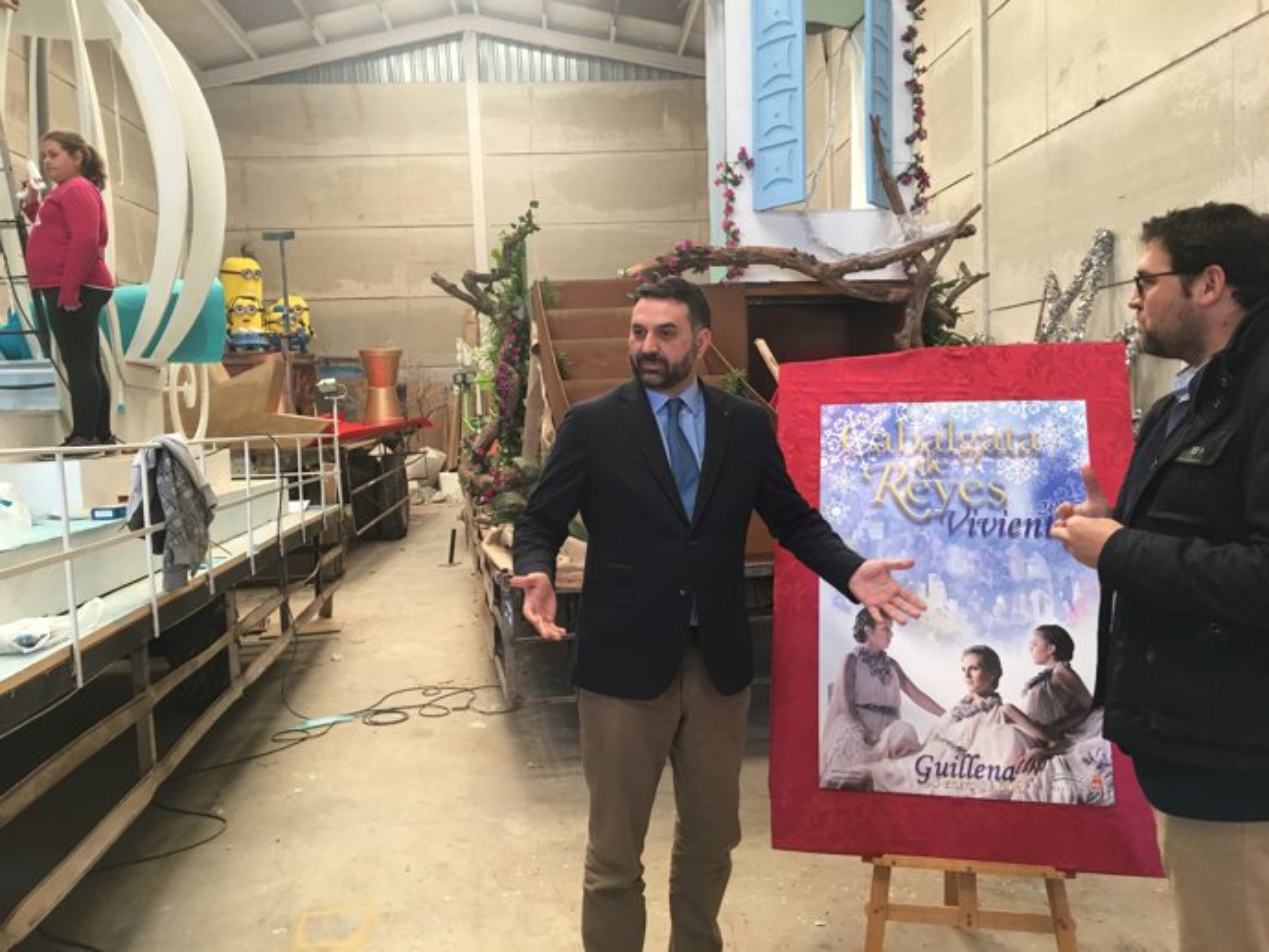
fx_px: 1063
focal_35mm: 29
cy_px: 476
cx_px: 634
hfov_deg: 61.6
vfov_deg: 48.3
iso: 64
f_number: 2.2
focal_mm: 4.15
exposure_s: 1/17
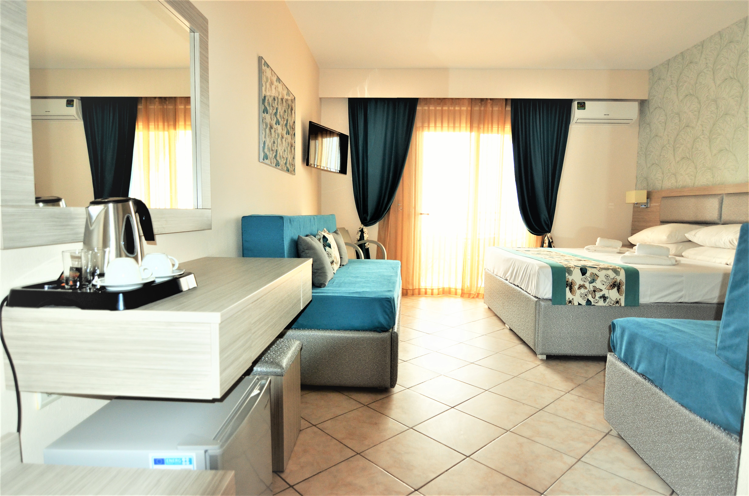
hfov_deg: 81.3
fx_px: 436
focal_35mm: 21
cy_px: 248
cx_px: 374
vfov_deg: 59.3
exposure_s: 1/60
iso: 560
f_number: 2.8
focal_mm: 14
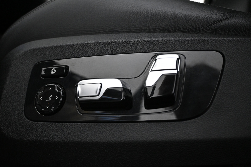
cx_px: 126
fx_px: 204
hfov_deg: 63.2
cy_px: 84
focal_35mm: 29
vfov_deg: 44.6
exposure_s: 1/30
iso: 1600
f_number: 3.8
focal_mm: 19.5
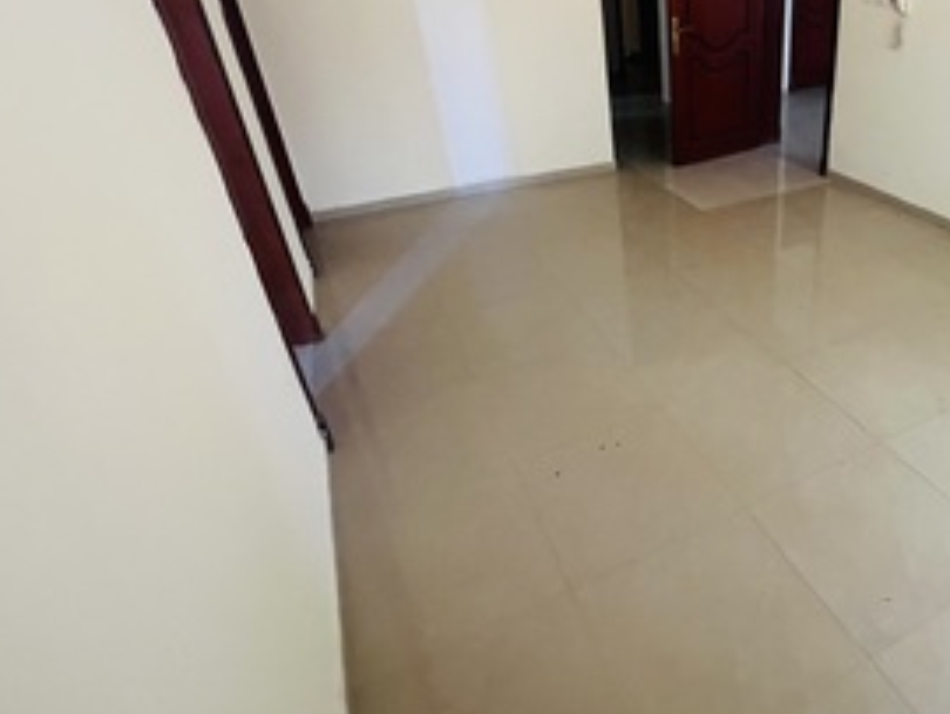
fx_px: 604
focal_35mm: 22
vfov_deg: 60.8
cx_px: 716
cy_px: 294
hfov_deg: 71.0
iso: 500
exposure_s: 1/60
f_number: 1.8
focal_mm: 1.57
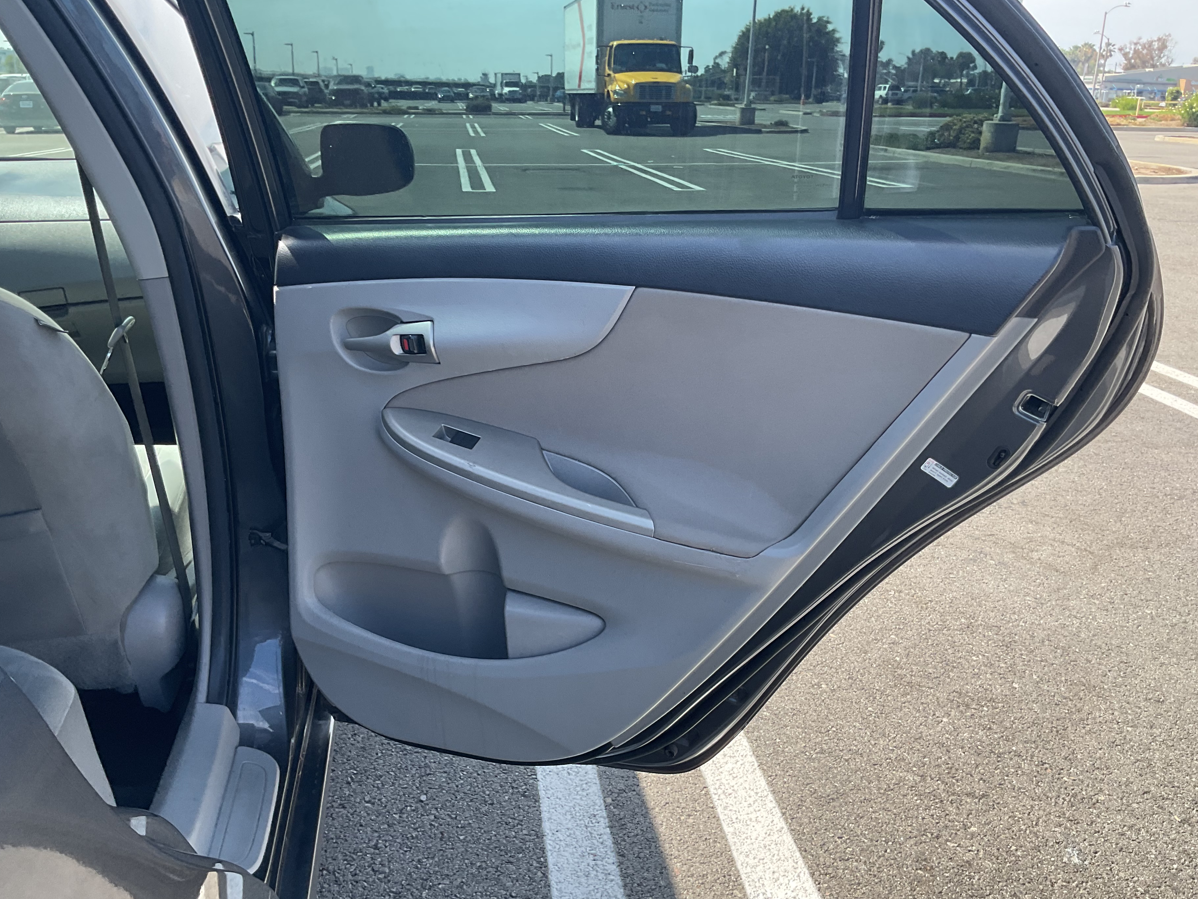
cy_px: 490
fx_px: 1108
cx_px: 588
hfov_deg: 56.8
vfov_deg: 44.1
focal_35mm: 32
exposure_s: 1/419
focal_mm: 3
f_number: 1.8
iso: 16
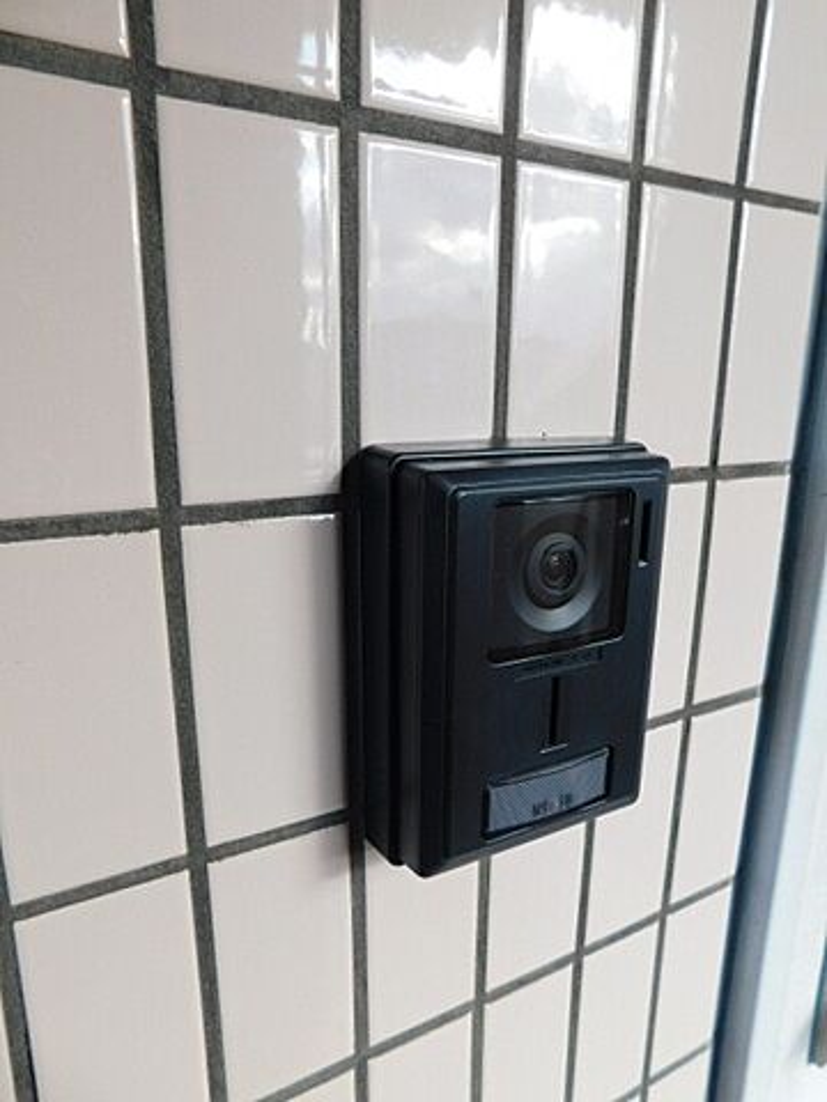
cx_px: 414
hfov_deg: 58.9
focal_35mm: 23
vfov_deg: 73.9
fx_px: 733
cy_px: 551
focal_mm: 4
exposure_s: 1/125
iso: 125
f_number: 3
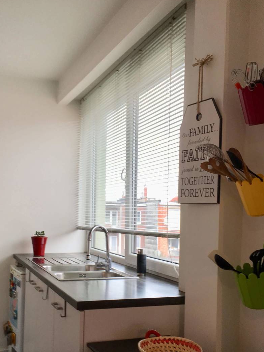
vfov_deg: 46.4
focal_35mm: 40
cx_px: 104
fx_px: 407
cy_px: 217
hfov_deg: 35.8
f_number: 2.2
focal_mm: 4.15
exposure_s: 1/50
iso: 32
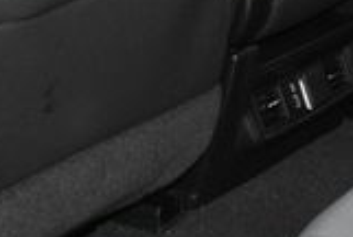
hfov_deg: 18.0
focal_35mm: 107
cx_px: 441
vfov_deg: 12.8
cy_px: 155
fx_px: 1051
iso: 3200
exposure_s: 1/40
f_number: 3.5
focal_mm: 18
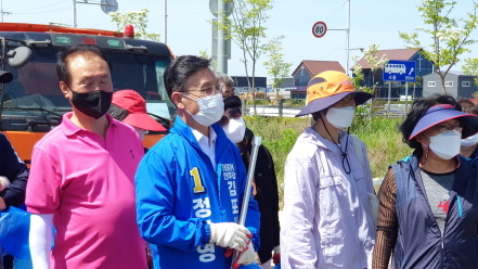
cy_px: 202
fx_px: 913
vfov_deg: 16.7
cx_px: 229
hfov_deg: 29.4
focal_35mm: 72
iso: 25
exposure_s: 1/540
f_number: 2.4
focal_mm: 6
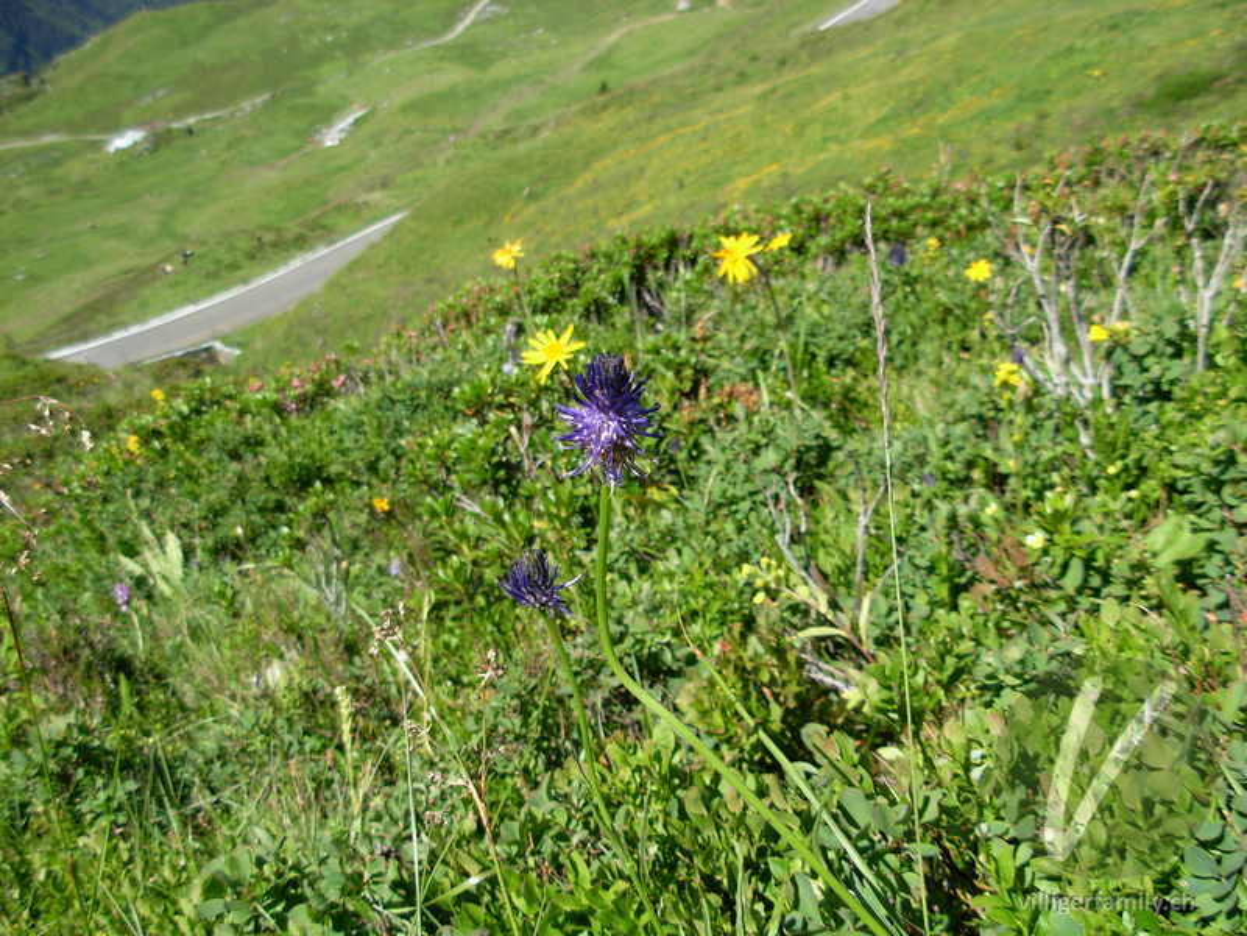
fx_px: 1369
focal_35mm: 38
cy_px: 468
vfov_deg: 37.7
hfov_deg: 49.0
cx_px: 624
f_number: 2.9
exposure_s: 1/724
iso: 79
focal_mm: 6.3
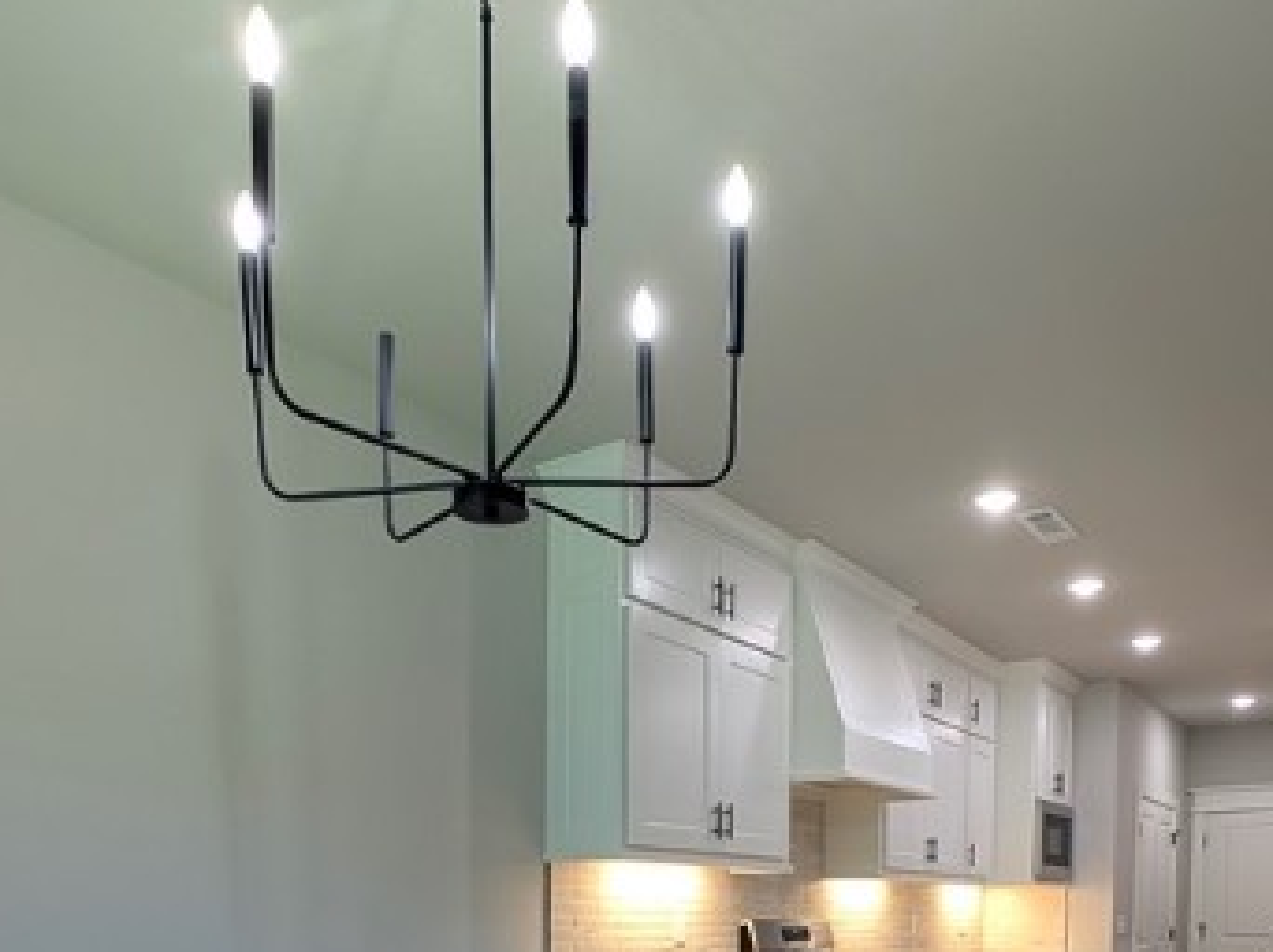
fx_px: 992
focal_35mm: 27
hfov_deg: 65.3
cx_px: 689
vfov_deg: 43.5
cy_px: 963
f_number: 1.95
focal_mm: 2.23
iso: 47
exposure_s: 1/60
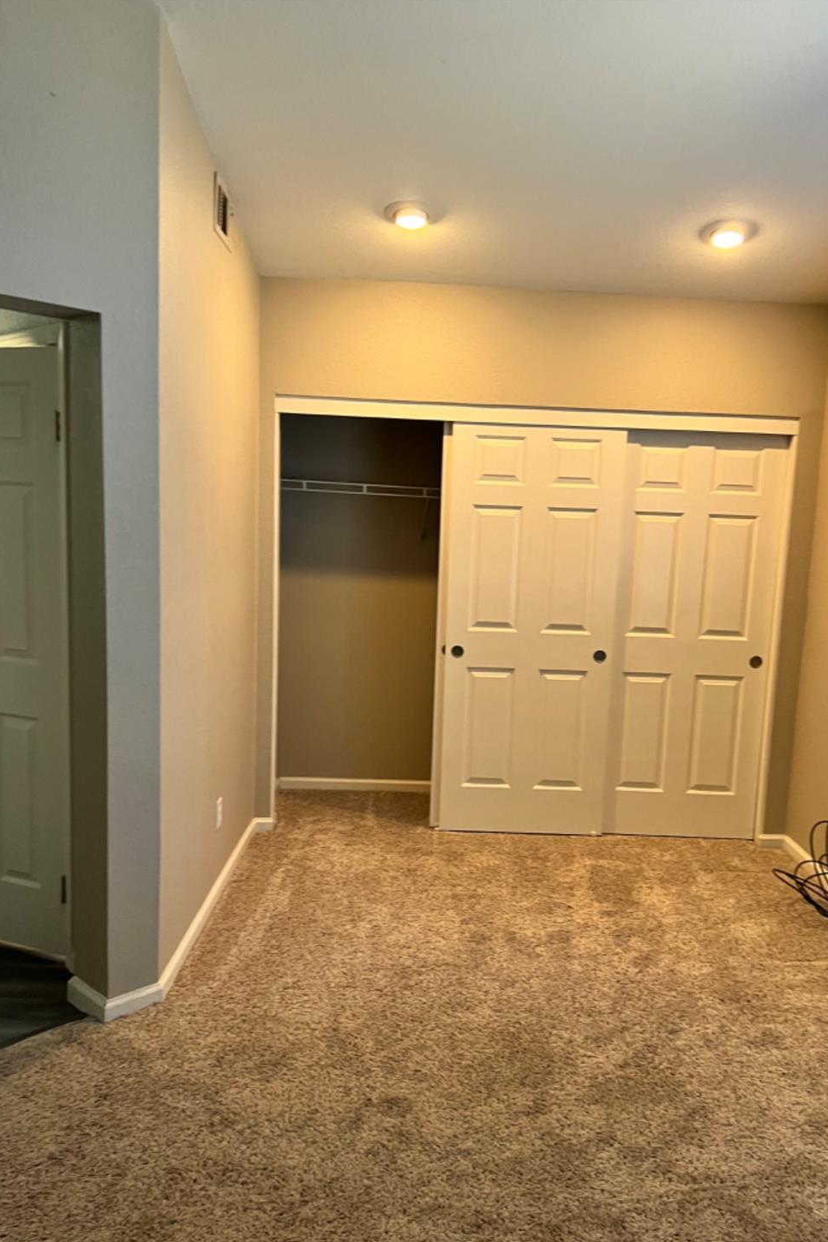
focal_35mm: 28
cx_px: 473
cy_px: 638
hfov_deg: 46.3
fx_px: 966
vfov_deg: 65.5
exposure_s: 1/60
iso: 100
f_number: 1.5
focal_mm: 5.7
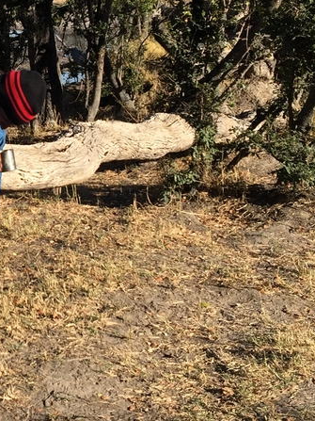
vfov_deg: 23.5
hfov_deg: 17.2
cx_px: -22
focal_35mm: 83
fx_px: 1008
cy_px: 165
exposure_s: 1/1014
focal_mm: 4.15
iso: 32
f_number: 2.2
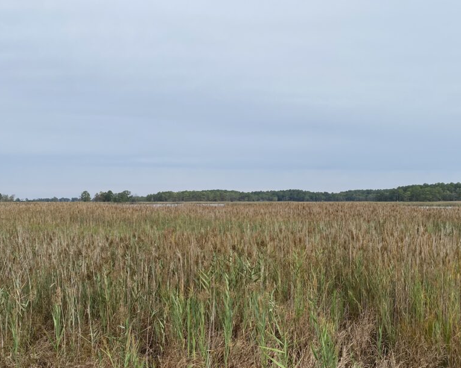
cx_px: 206
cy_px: 202
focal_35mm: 34
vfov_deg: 43.3
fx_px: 464
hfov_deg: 52.7
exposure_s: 1/1232
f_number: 1.8
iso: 32
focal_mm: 4.25
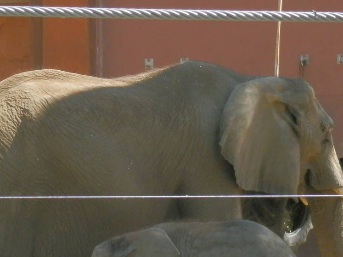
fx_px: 2249
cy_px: 202
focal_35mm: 227
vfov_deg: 6.5
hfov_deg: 8.7
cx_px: 140
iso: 250
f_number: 5
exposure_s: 1/500
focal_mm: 19
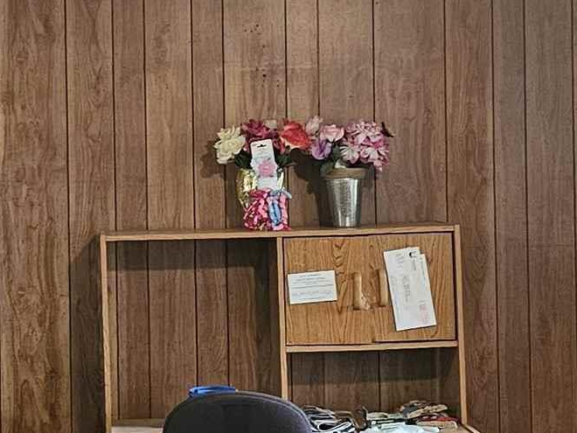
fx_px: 1784
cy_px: 137
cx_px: 151
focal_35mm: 107
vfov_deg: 13.8
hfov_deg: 18.3
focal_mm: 6.3
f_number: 1.7
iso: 500
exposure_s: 1/30
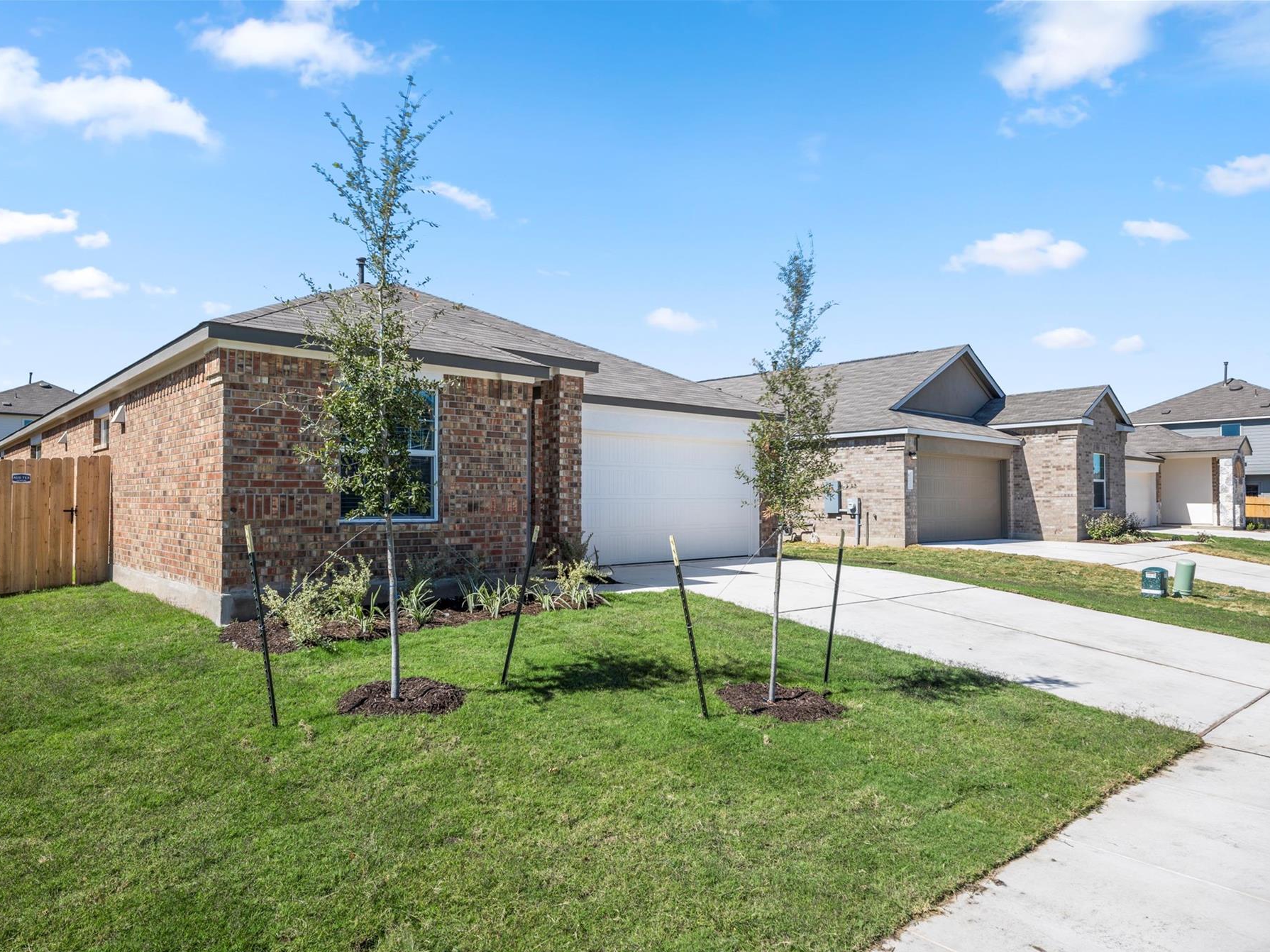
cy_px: 483
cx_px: 570
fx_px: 807
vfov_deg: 61.1
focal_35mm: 22
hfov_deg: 76.2
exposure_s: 1/160
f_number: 8
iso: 125
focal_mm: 20
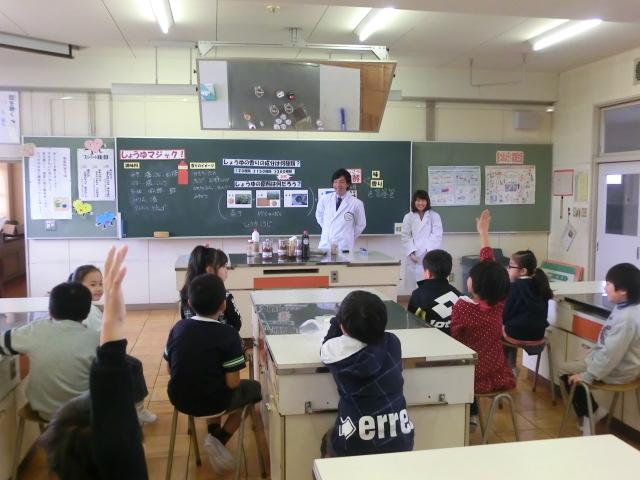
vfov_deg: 38.7
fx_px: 684
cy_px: 240
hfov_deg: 50.1
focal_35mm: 37
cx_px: 320
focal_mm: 6.61
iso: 400
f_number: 3.9
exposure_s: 1/60
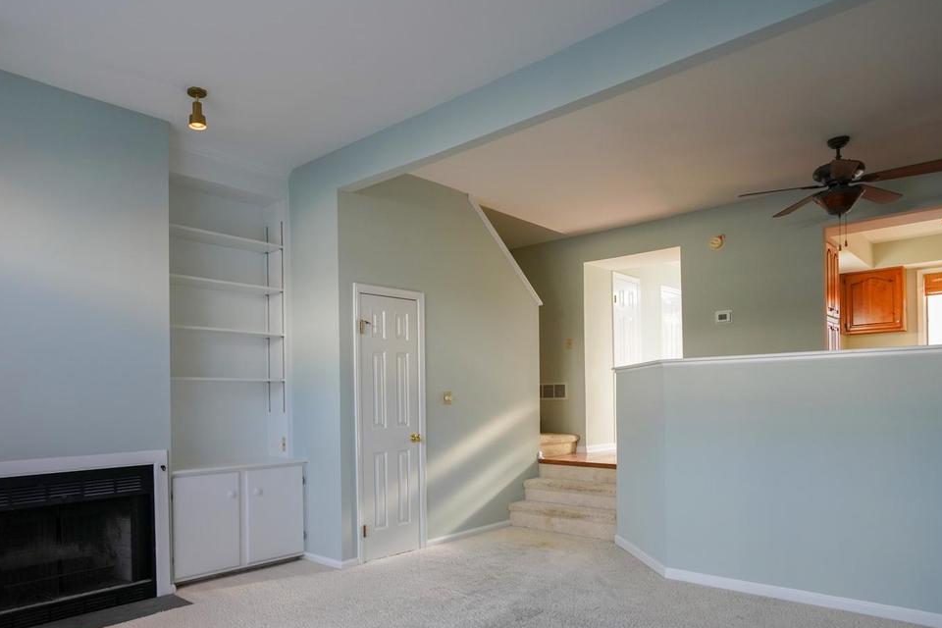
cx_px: 404
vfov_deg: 52.4
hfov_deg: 73.3
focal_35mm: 24
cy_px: 400
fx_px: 628
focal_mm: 16
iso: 800
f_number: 4
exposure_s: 1/160
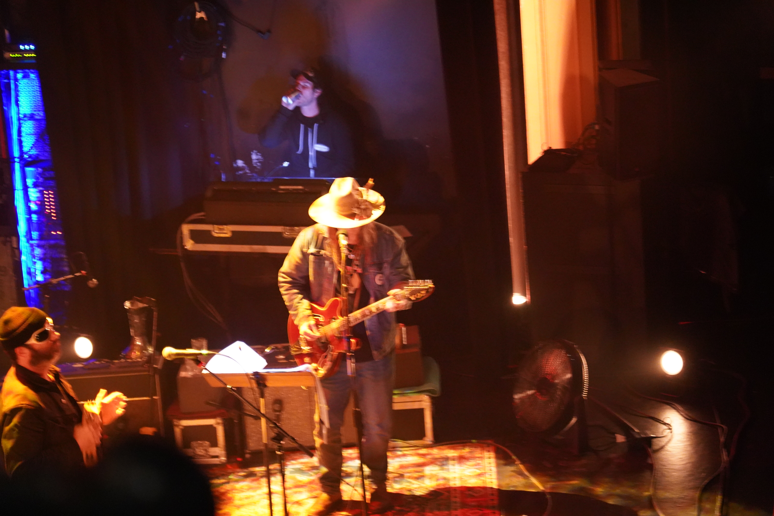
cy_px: 258
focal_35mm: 105
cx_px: 387
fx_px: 2257
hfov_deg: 19.5
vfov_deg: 13.0
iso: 12800
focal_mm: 105
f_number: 4
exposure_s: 1/20
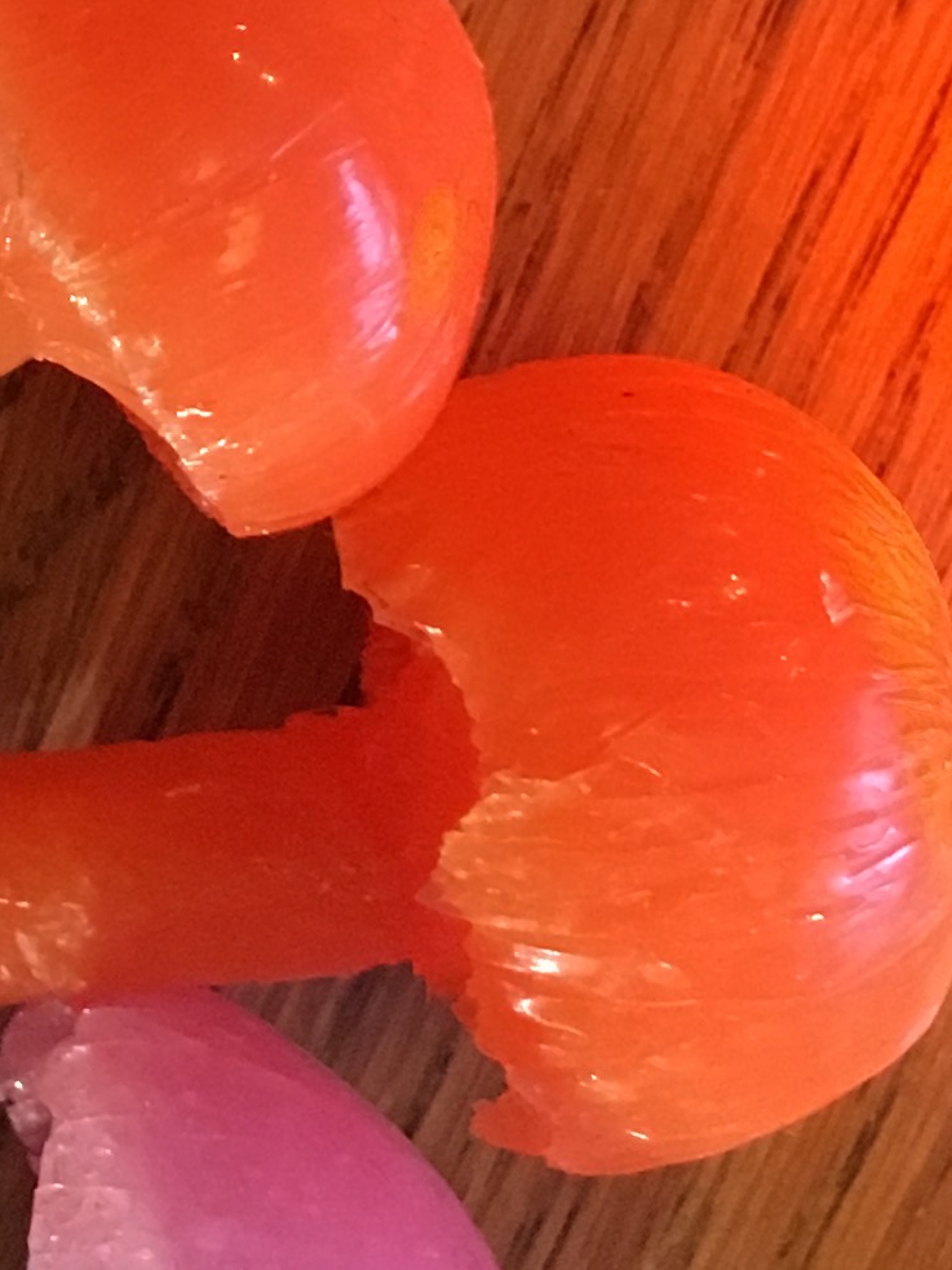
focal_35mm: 119
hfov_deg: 11.8
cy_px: 63
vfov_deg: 16.3
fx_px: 4365
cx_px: -523
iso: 200
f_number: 2.2
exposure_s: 1/17
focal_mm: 4.15
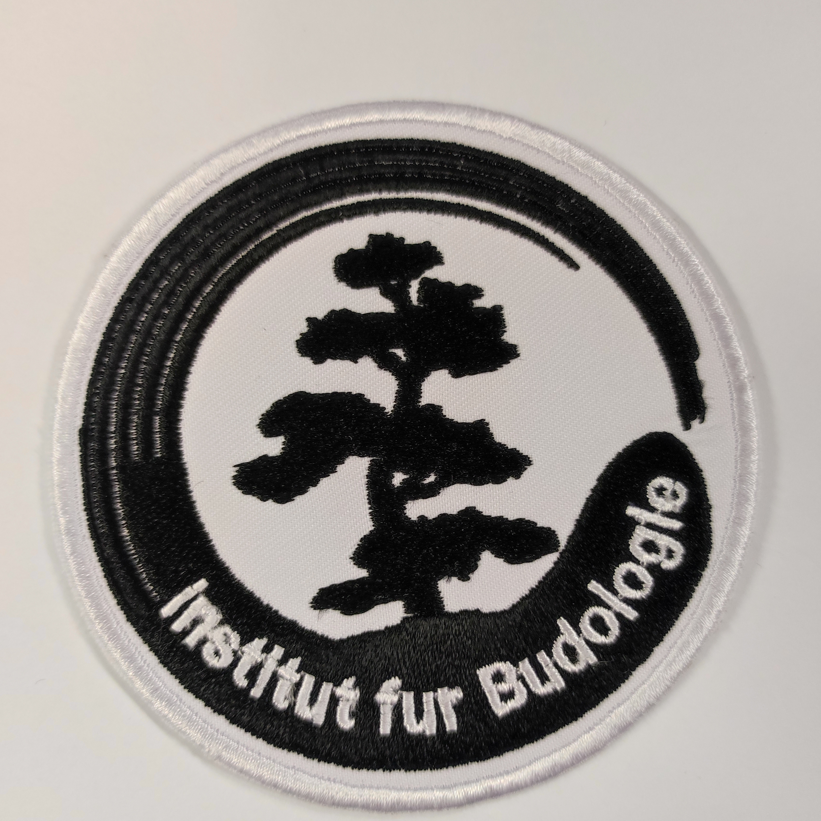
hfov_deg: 54.0
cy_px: 451
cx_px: 417
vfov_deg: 53.9
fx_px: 805
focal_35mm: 30
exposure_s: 1/50
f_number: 1.79
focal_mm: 4.7
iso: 983
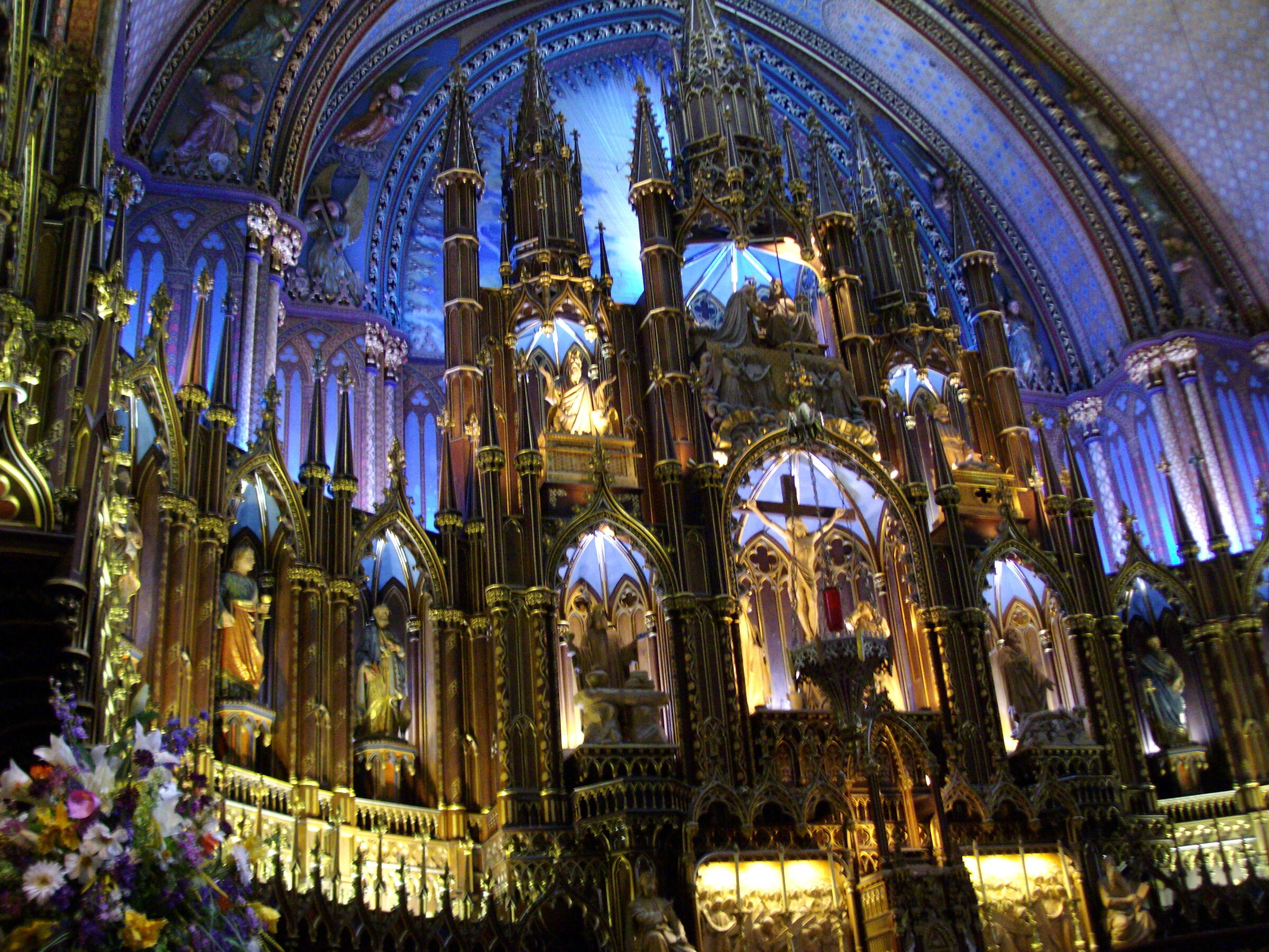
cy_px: 476
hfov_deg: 51.4
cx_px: 634
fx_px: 1320
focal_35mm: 36
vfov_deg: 39.7
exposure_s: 1/4
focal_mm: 6
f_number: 2.7
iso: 320
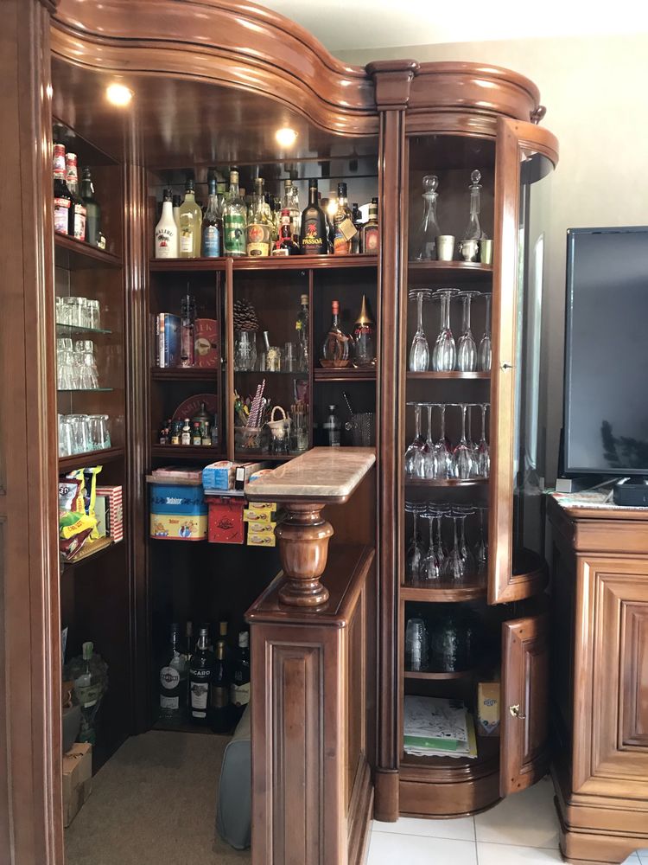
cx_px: 324
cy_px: 432
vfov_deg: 63.4
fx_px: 699
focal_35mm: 28
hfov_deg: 49.7
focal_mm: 3.99
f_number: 1.8
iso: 50
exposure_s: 1/17
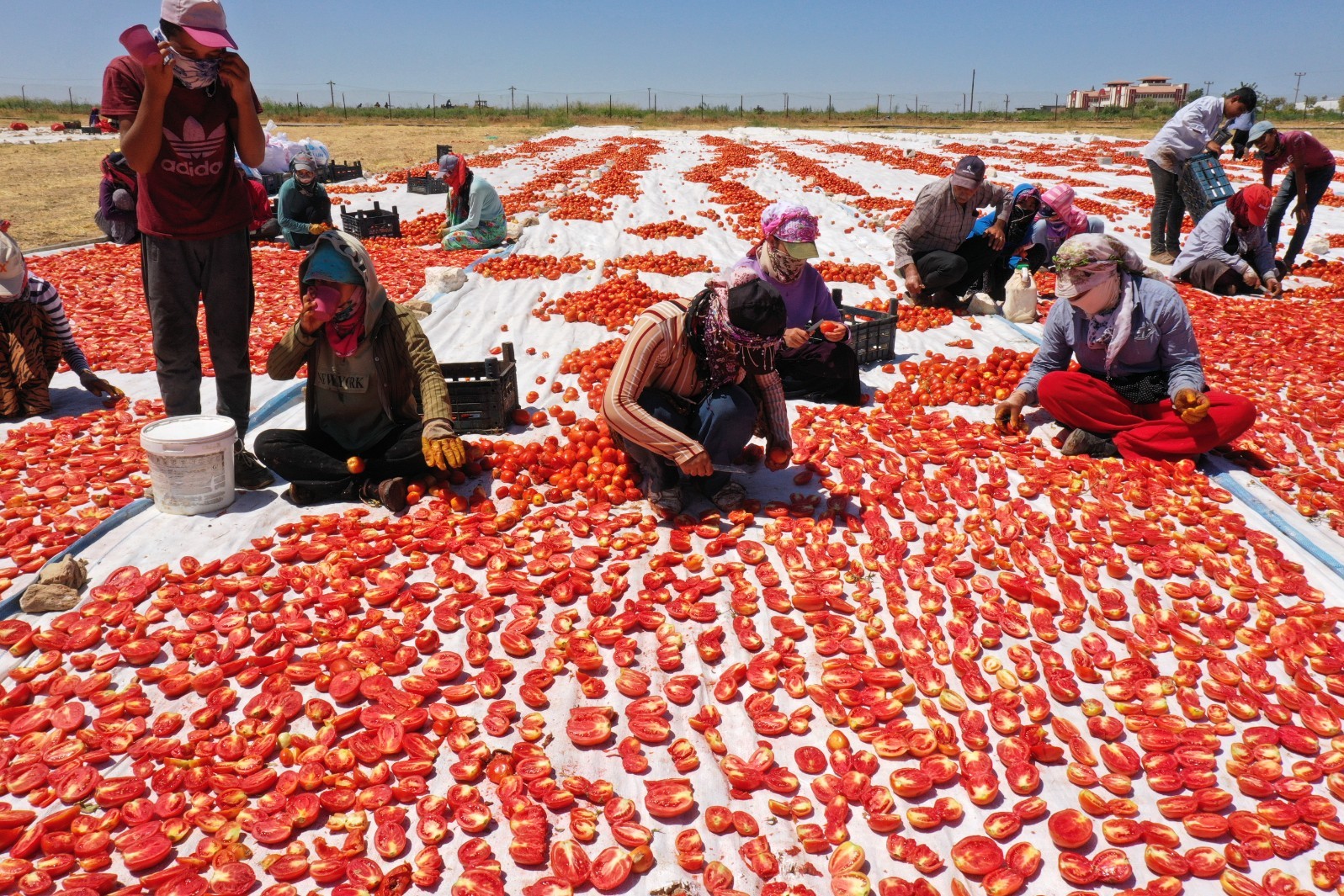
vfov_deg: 46.4
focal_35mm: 28
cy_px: 448
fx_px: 1045
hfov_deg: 65.5
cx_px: 672
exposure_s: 1/320
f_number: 10
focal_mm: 10.26
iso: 100
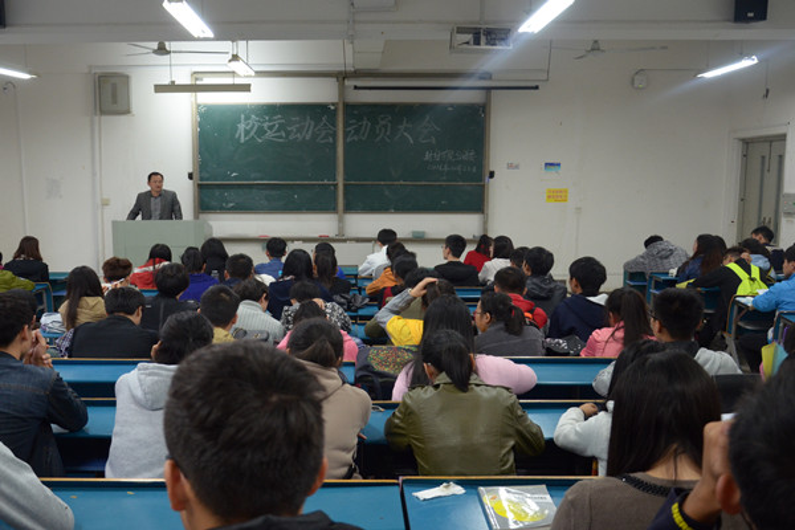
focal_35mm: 33
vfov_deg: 40.0
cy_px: 265
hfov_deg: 57.2
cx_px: 398
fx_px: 729
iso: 1000
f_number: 3.8
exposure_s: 1/60
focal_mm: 22
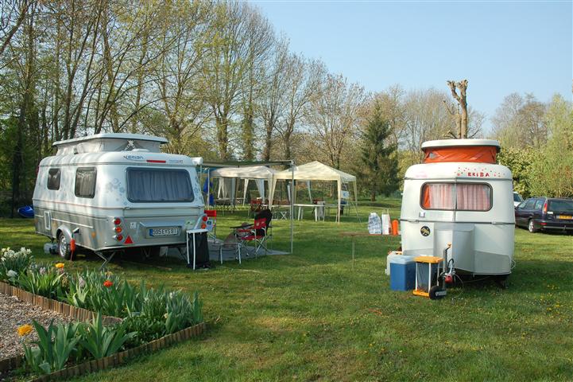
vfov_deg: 39.9
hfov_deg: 57.2
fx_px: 525
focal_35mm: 33
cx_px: 286
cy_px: 191
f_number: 8
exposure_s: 1/200
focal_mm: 22
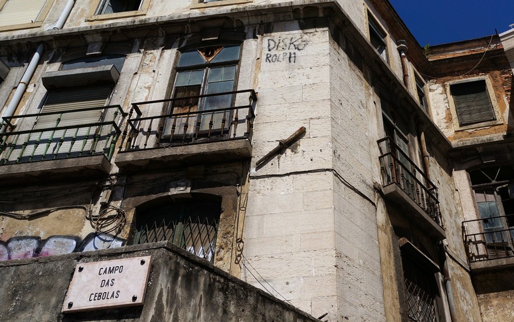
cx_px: 369
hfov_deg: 50.0
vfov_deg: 33.6
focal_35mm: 38
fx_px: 532
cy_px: 155
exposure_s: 1/800
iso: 100
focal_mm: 16
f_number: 8
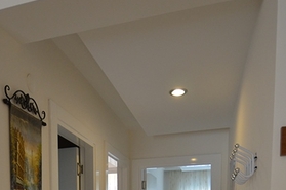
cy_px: 238
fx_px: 309
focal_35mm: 39
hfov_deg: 49.0
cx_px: 101
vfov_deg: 28.7
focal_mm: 10
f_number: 4
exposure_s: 1/60
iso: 400
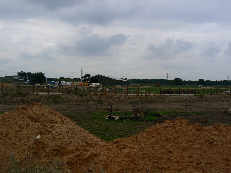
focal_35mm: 36
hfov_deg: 51.4
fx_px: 240
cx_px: 116
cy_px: 86
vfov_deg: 39.7
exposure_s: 1/500
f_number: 7.1
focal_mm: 6
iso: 80
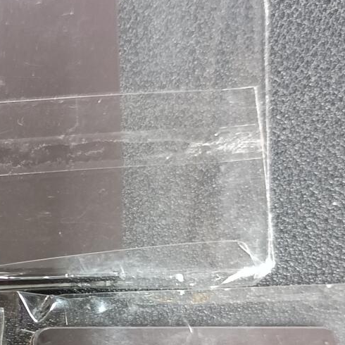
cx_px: -64
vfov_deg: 21.5
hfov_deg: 20.8
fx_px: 880
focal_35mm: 78
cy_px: 332
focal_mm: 5.31
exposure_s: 1/25
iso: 1859
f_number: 1.7
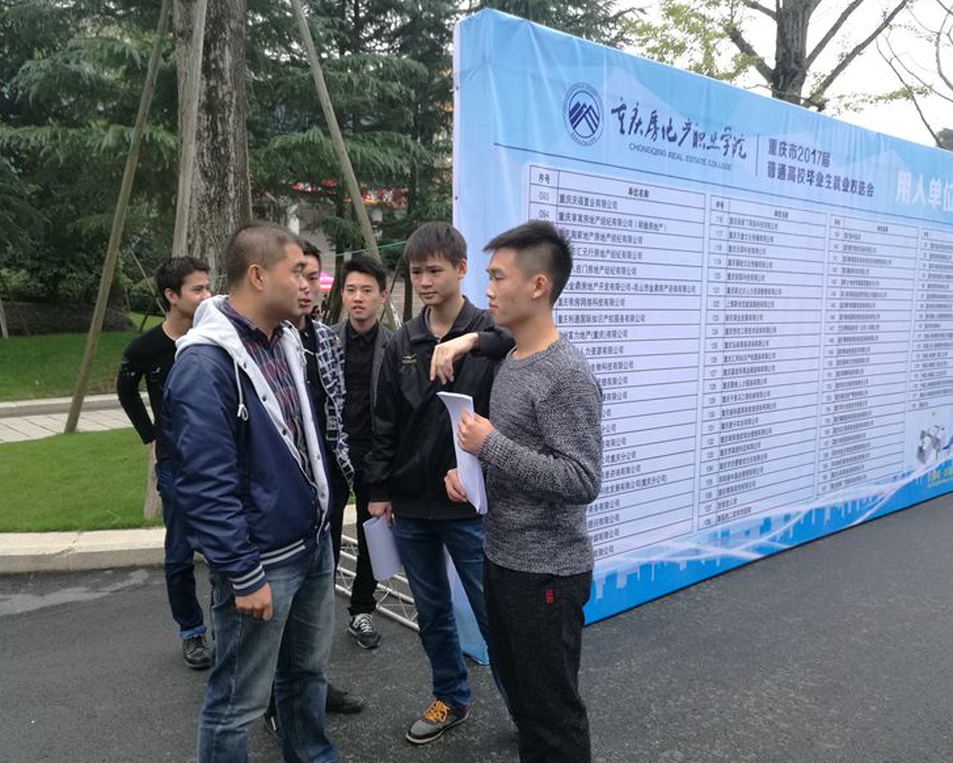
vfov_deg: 50.0
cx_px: 456
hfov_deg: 60.4
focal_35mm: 29
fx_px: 818
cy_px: 388
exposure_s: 1/50
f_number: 2
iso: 64
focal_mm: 4.04
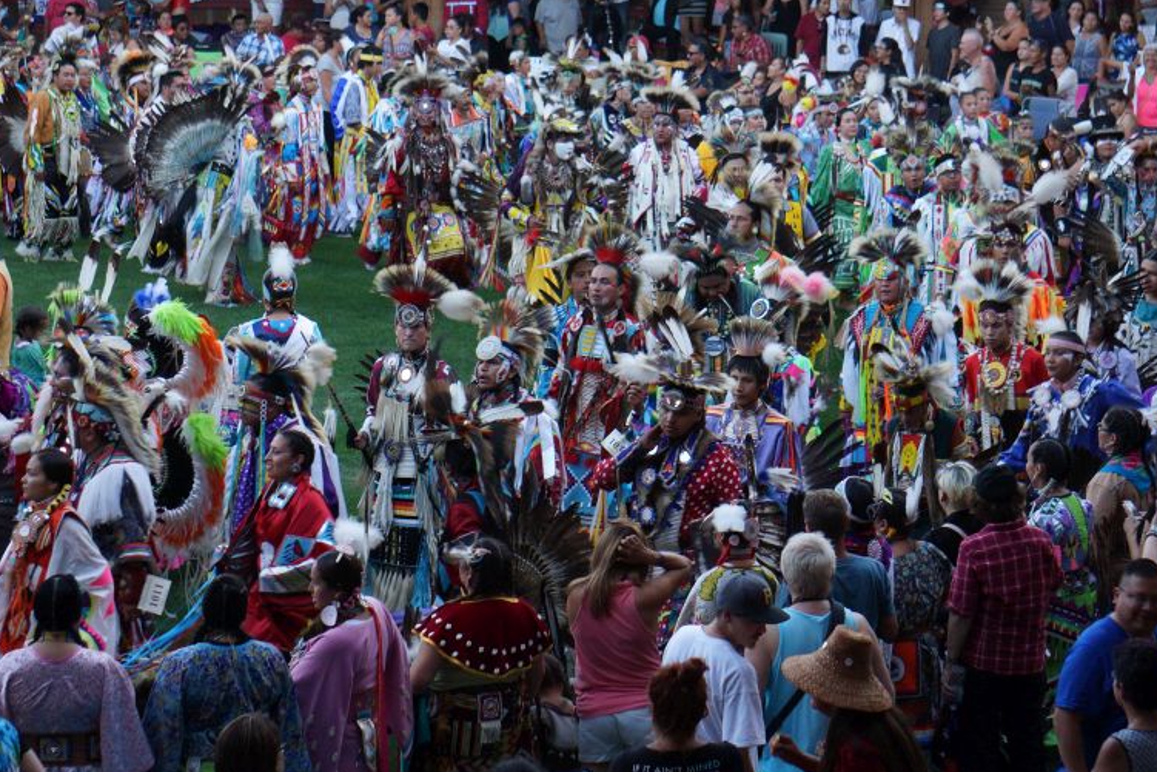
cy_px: 237
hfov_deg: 15.6
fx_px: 4211
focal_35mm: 131
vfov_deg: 10.5
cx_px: 619
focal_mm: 55
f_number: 4.5
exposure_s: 1/100
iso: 800
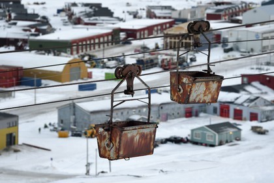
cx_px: 137
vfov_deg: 7.4
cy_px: 92
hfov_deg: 11.1
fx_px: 1408
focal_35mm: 185
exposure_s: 1/160
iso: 200
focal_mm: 185
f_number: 4
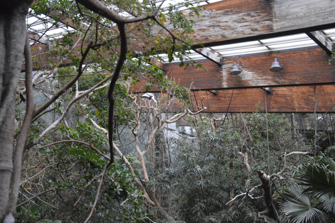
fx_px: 363
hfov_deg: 49.6
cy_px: 112
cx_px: 168
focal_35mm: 39
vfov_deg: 34.2
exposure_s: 1/200
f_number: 3.8
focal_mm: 26
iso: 3200
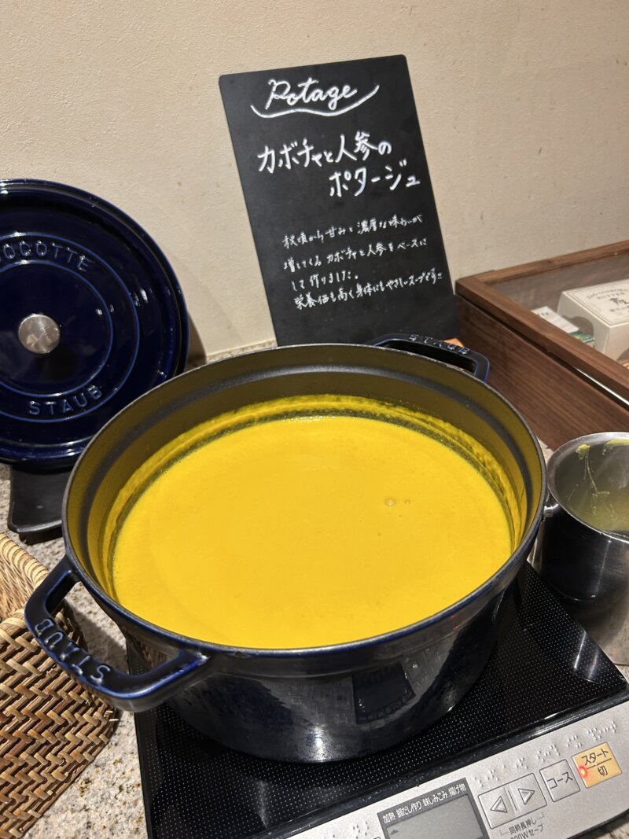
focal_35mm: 26
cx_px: 314
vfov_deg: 67.3
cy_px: 420
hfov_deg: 53.1
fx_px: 630
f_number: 1.5
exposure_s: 1/50
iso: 125
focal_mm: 5.7
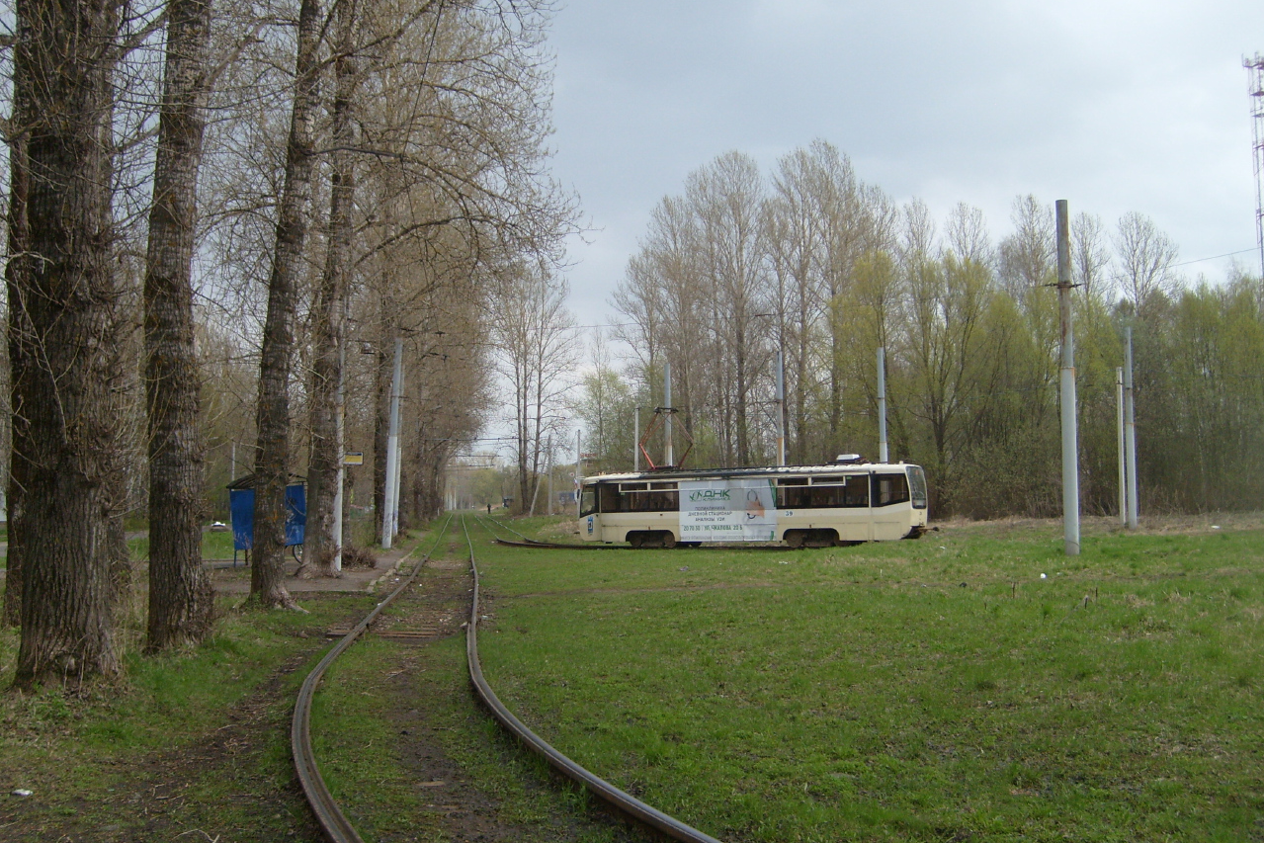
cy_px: 436
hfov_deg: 51.9
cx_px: 634
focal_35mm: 37
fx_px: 1299
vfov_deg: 35.9
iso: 80
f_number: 7.1
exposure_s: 1/125
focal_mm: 5.8
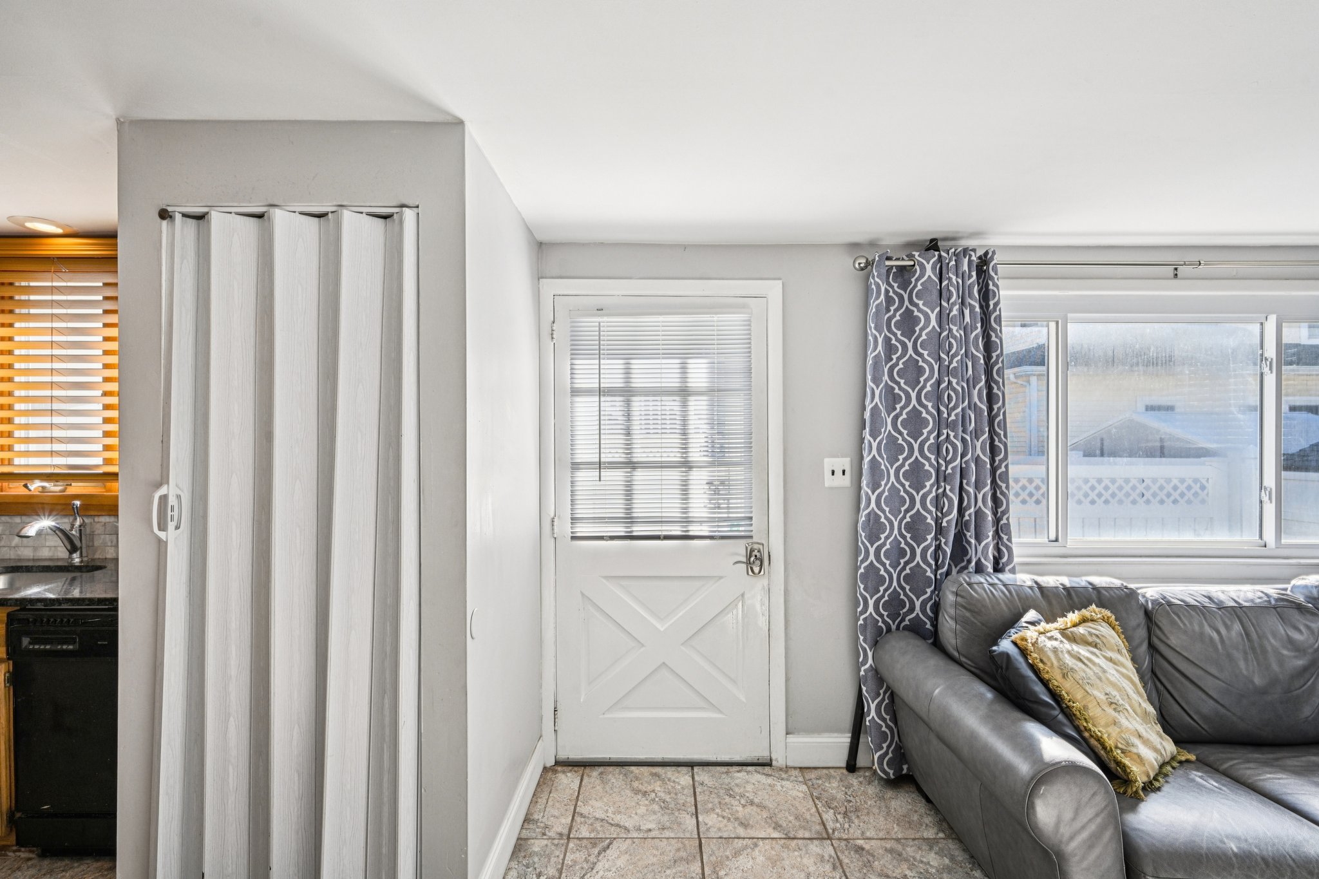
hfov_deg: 96.7
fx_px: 586
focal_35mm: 16
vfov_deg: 73.7
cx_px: 660
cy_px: 440
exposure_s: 1/320
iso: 800
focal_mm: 16
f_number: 8
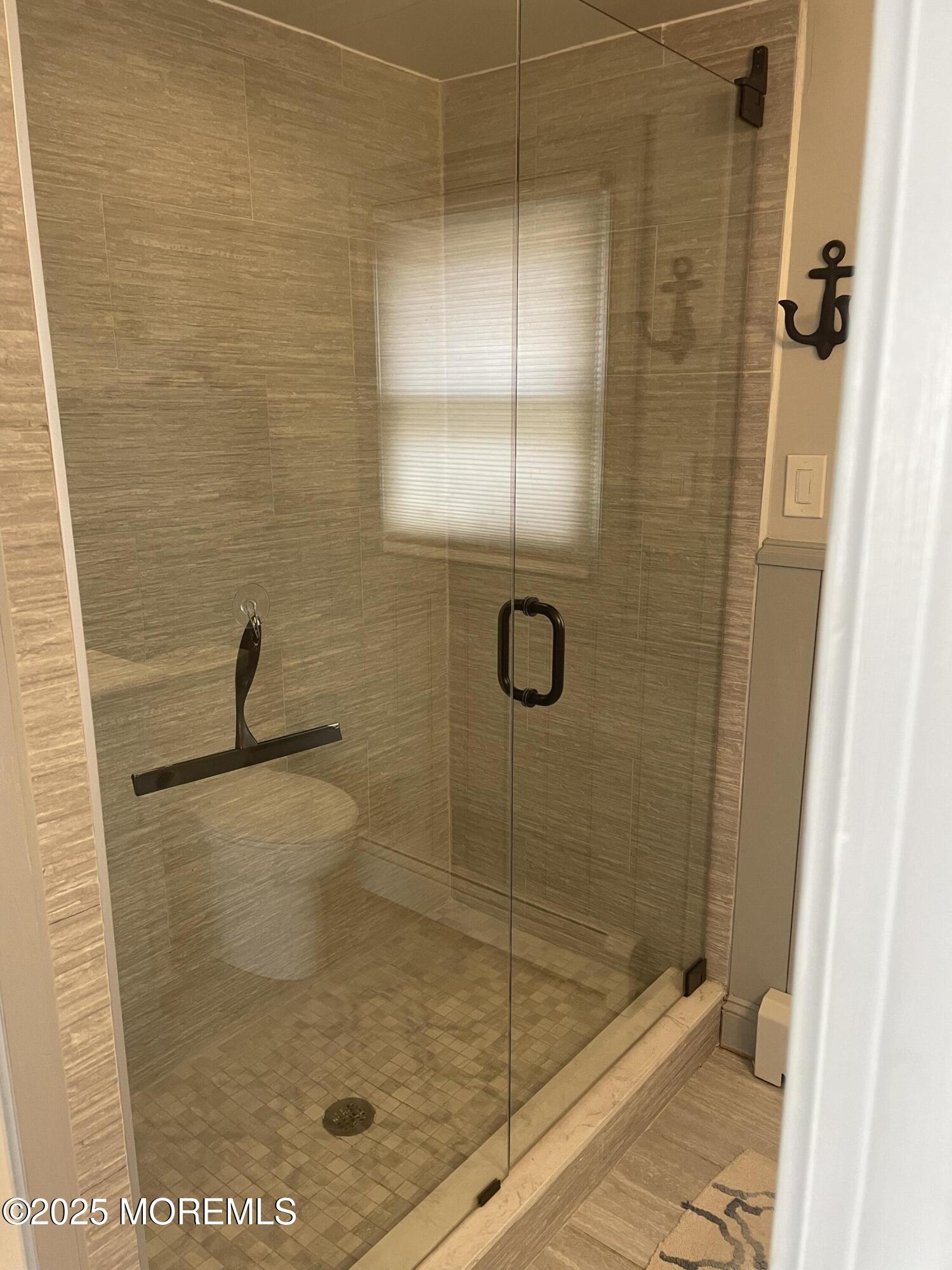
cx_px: 476
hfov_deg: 53.1
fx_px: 953
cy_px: 635
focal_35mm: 26
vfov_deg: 67.3
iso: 100
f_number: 1.6
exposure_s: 1/60
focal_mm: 4.2
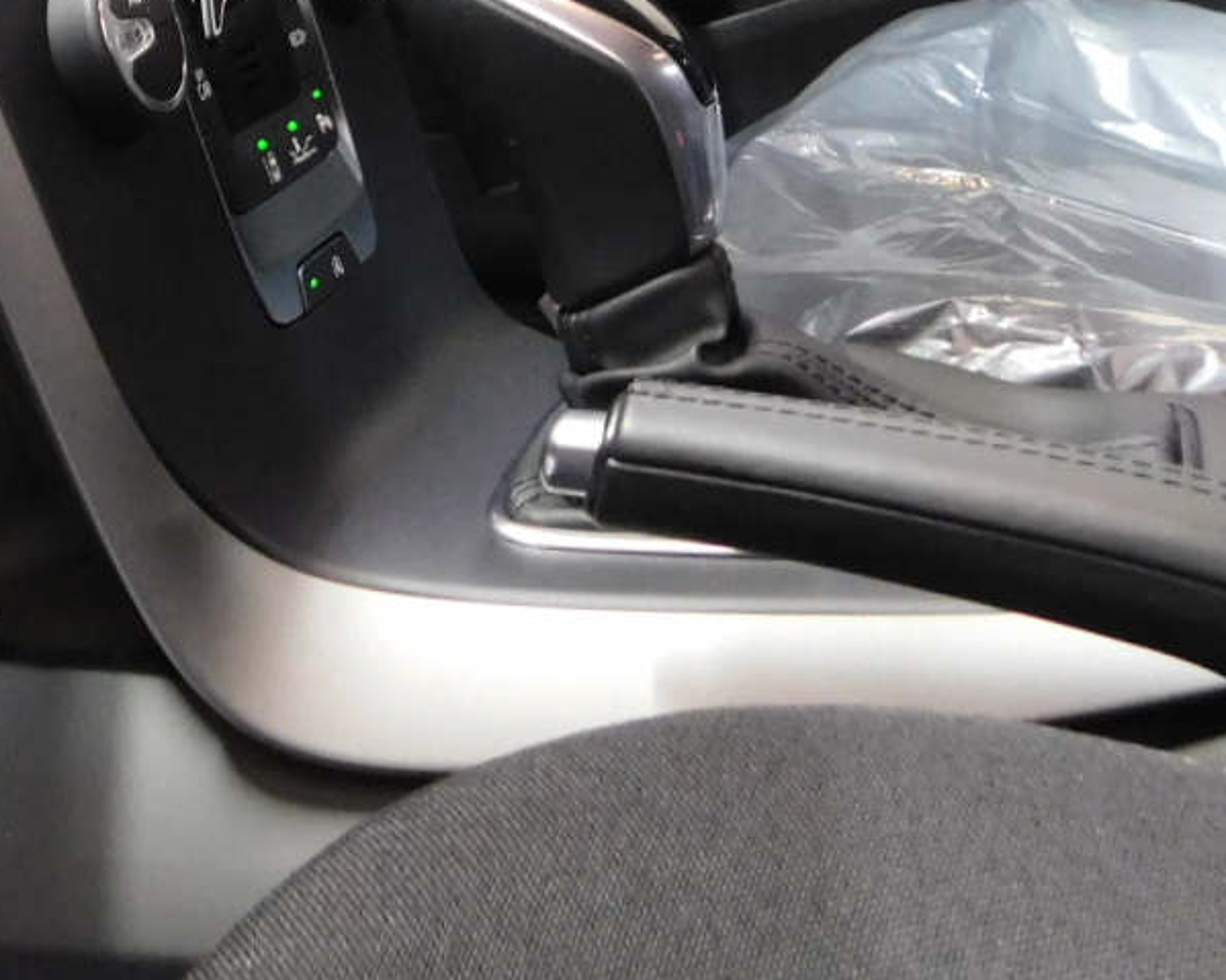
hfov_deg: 30.4
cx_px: 182
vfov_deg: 23.2
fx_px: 2177
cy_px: -211
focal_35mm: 60
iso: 560
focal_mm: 4
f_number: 3
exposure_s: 1/8
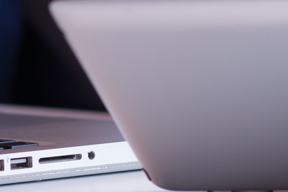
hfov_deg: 4.6
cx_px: 16
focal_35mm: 443
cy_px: 47
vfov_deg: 3.1
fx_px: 3544
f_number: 3.5
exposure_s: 1/250
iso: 320
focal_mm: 85
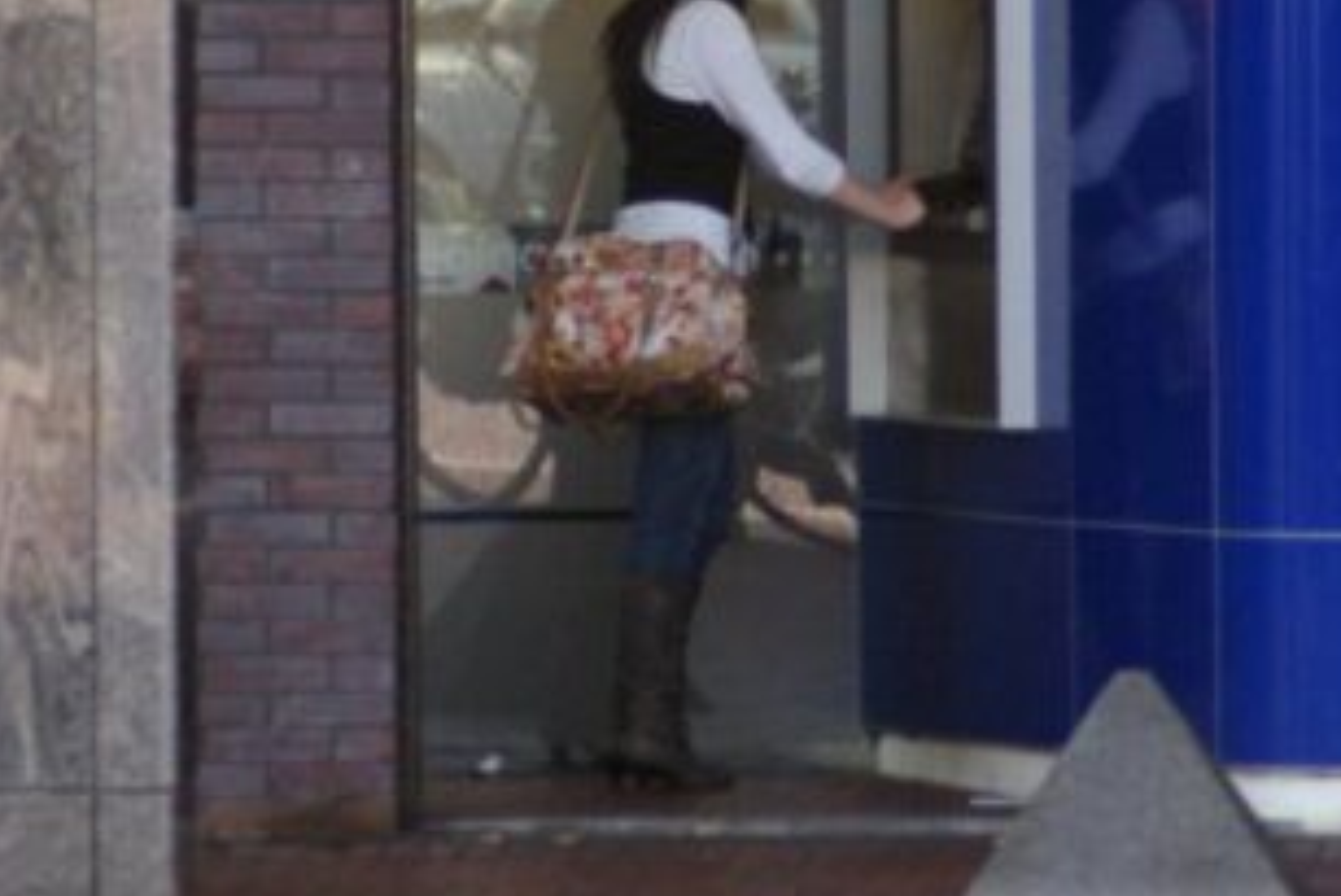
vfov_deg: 2.2
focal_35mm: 616
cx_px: 638
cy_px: 98
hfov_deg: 3.3
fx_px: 22956
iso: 320
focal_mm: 210
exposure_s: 1/400
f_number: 5
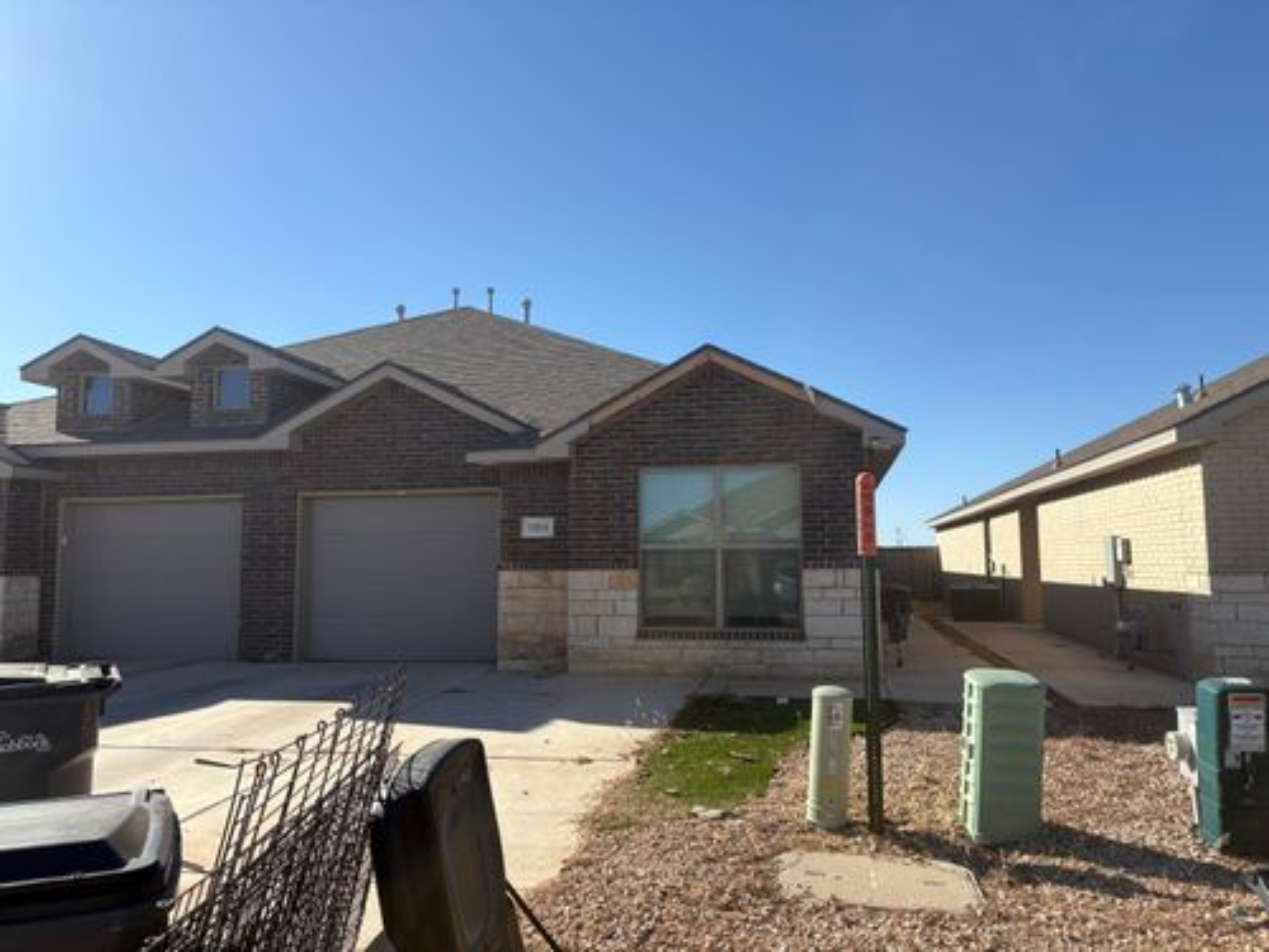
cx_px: 634
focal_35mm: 26
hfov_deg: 67.3
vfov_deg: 53.1
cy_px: 476
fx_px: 953
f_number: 1.6
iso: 50
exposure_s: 1/3279
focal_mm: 5.96
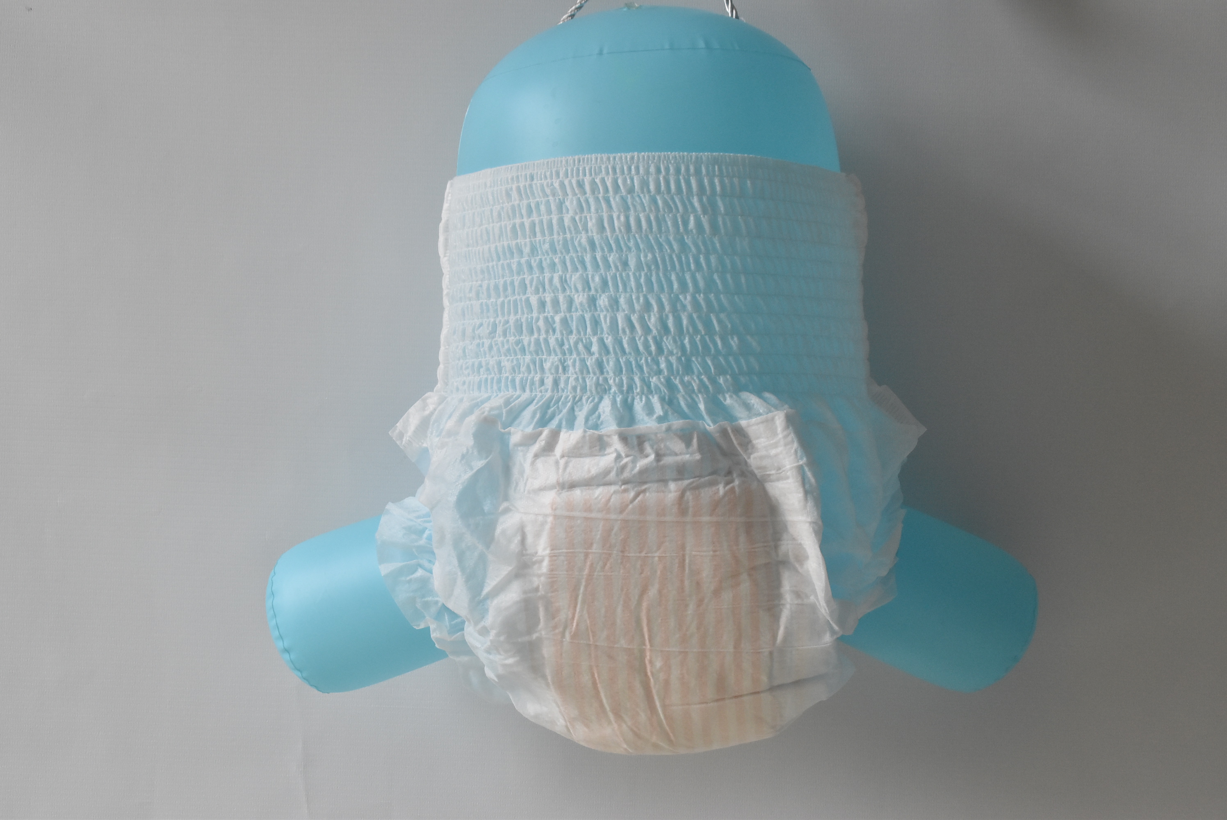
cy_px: 410
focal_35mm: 78
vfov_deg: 17.5
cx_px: 614
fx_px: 2660
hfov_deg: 26.0
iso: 1600
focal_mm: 52
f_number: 10
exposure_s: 1/640
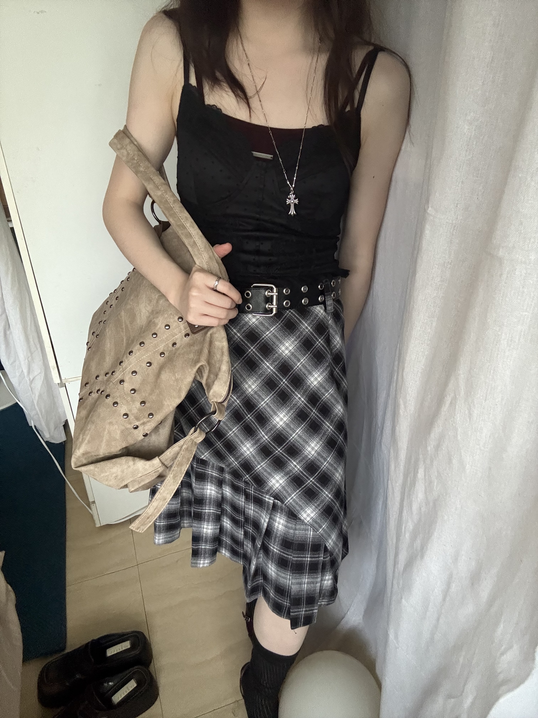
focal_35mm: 23
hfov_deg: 58.9
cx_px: 269
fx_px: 477
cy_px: 359
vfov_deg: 73.9
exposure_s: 1/30
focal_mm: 2.69
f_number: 1.9
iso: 640
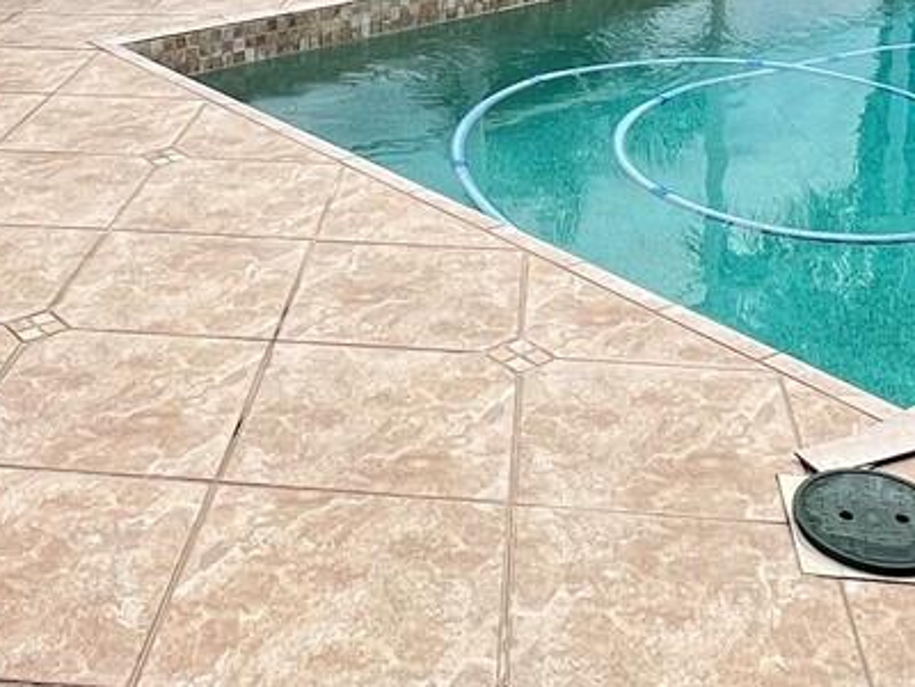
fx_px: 1375
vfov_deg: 23.6
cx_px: 371
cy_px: -279
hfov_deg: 36.7
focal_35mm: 52
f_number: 1.8
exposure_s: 1/344
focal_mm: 1.57
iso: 32
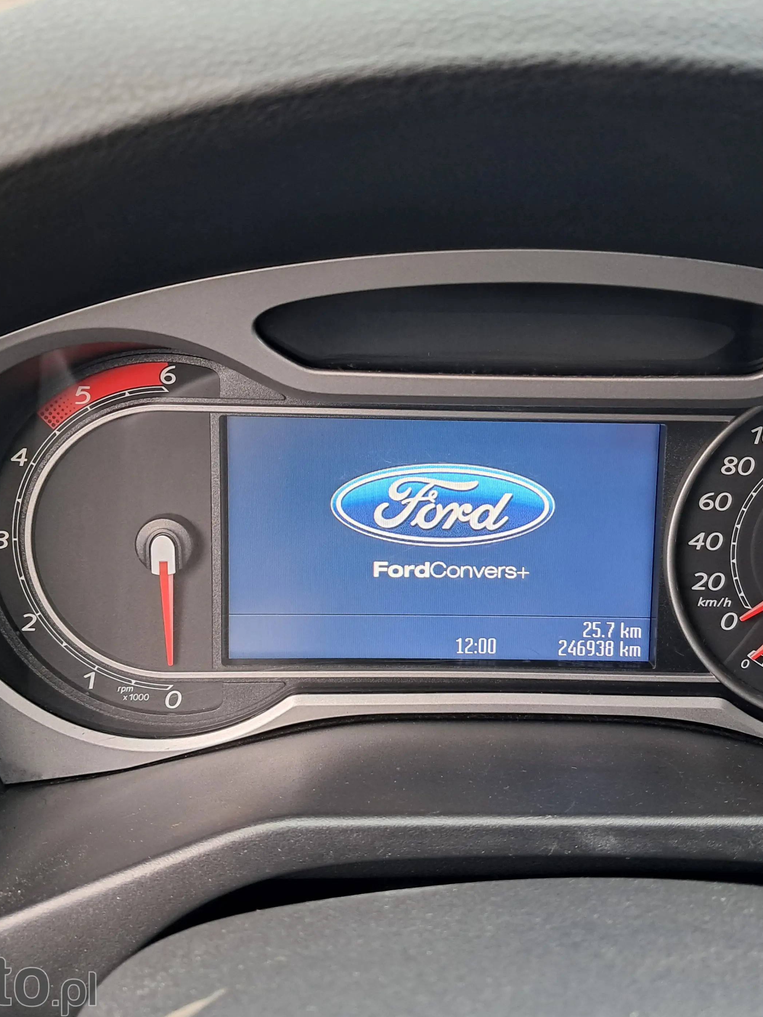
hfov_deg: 38.6
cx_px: 436
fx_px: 1087
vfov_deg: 50.1
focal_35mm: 37
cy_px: 501
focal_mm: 4
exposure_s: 1/50
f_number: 1.8
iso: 250
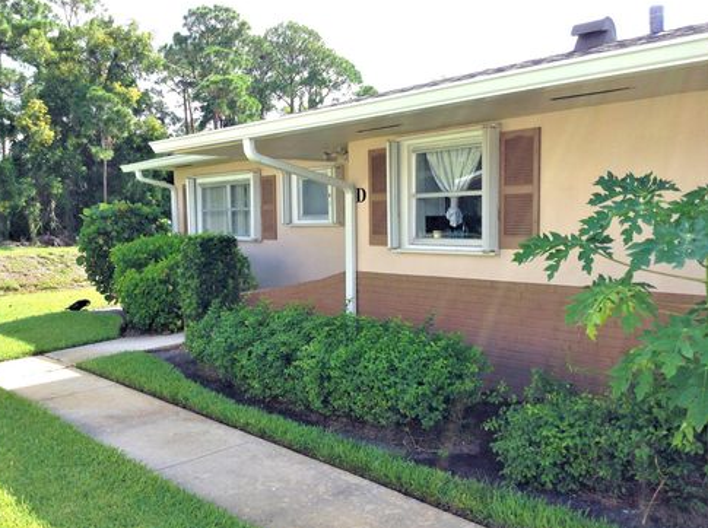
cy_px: 262
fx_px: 694
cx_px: 346
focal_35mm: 34
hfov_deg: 54.0
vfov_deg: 41.7
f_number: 2.4
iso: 25
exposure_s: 1/423
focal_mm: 3.3
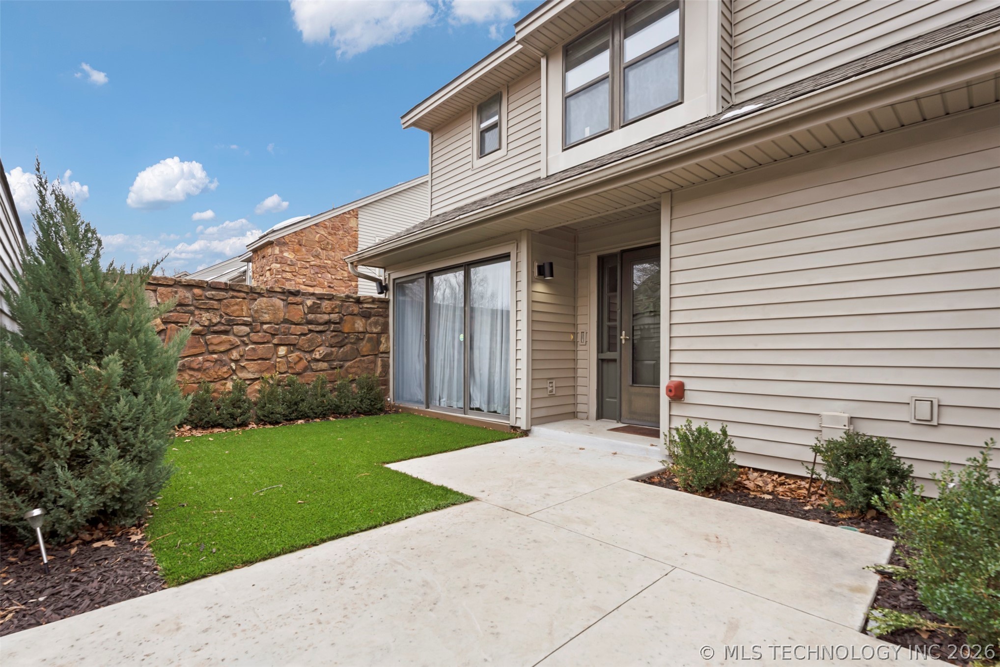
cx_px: 500
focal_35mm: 16
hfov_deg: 96.7
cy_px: 334
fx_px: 444
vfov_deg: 73.7
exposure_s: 1/80
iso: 160
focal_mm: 16
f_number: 8
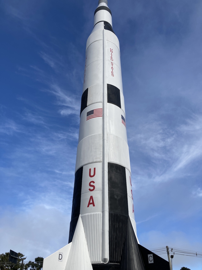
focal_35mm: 28
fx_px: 218
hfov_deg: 49.7
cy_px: 135
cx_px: 101
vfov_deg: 63.4
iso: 20
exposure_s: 1/2703
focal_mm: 3.99
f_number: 1.8
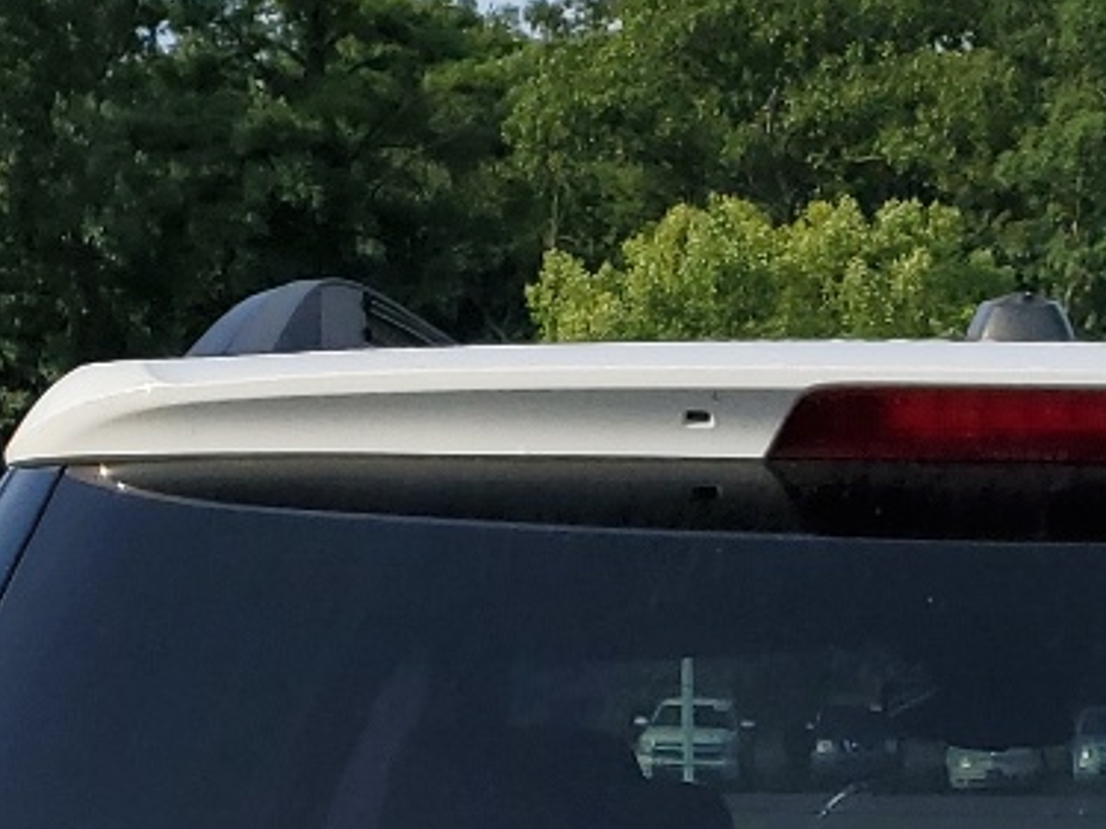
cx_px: 994
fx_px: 3545
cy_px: 1546
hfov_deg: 17.5
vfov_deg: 12.1
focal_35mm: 111
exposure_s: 1/3333
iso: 50
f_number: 1.5
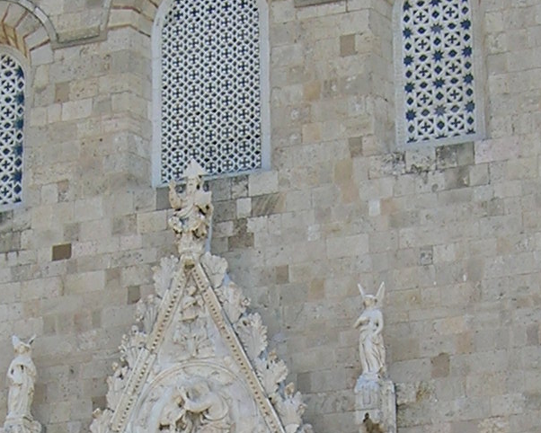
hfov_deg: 15.3
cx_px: 222
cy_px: 489
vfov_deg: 12.0
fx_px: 2018
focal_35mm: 126
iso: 50
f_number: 4.9
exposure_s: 1/162
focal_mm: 5.7
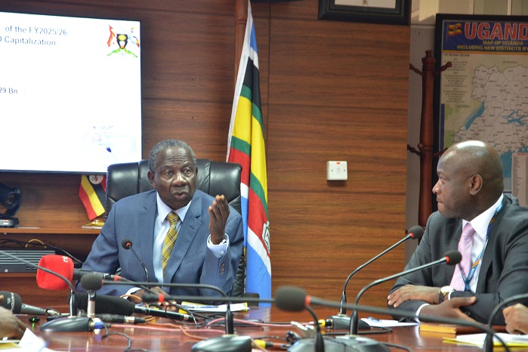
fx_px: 1540
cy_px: 176
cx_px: 264
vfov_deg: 13.0
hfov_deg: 19.5
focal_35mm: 105
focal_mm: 70
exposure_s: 1/30
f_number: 5.3
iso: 2500
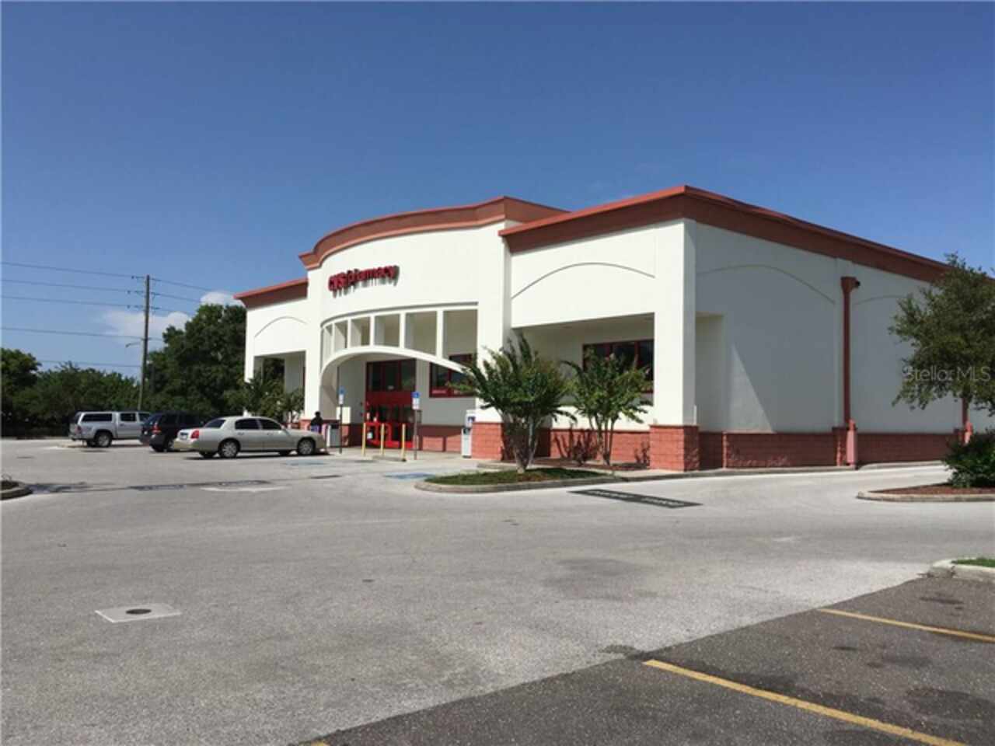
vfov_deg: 48.2
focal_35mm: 29
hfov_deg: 61.7
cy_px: 373
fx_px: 834
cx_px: 498
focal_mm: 4.15
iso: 25
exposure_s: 1/3846
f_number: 2.2
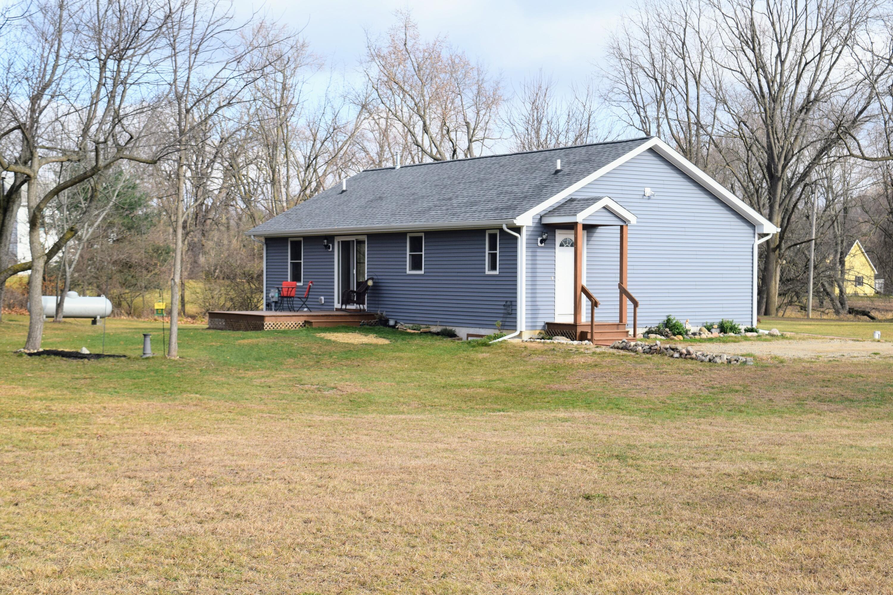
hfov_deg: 35.1
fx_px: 1414
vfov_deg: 23.8
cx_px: 446
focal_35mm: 57
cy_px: 298
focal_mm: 38
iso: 200
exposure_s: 1/320
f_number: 9
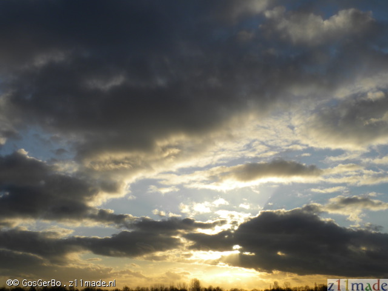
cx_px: 194
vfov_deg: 35.1
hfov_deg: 45.8
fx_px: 460
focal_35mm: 41
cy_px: 146
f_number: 7.1
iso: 64
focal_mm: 7.3
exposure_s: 1/455
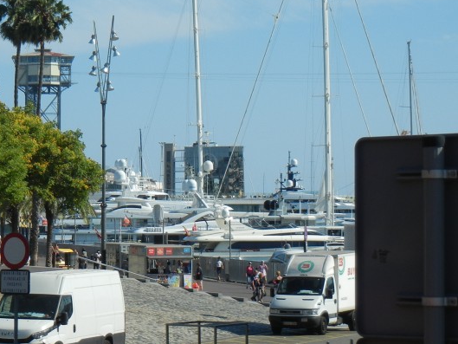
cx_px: 31
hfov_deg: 13.1
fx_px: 1972
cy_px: 134
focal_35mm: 149
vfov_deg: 10.0
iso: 160
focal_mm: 13.9
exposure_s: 1/347
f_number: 8.6
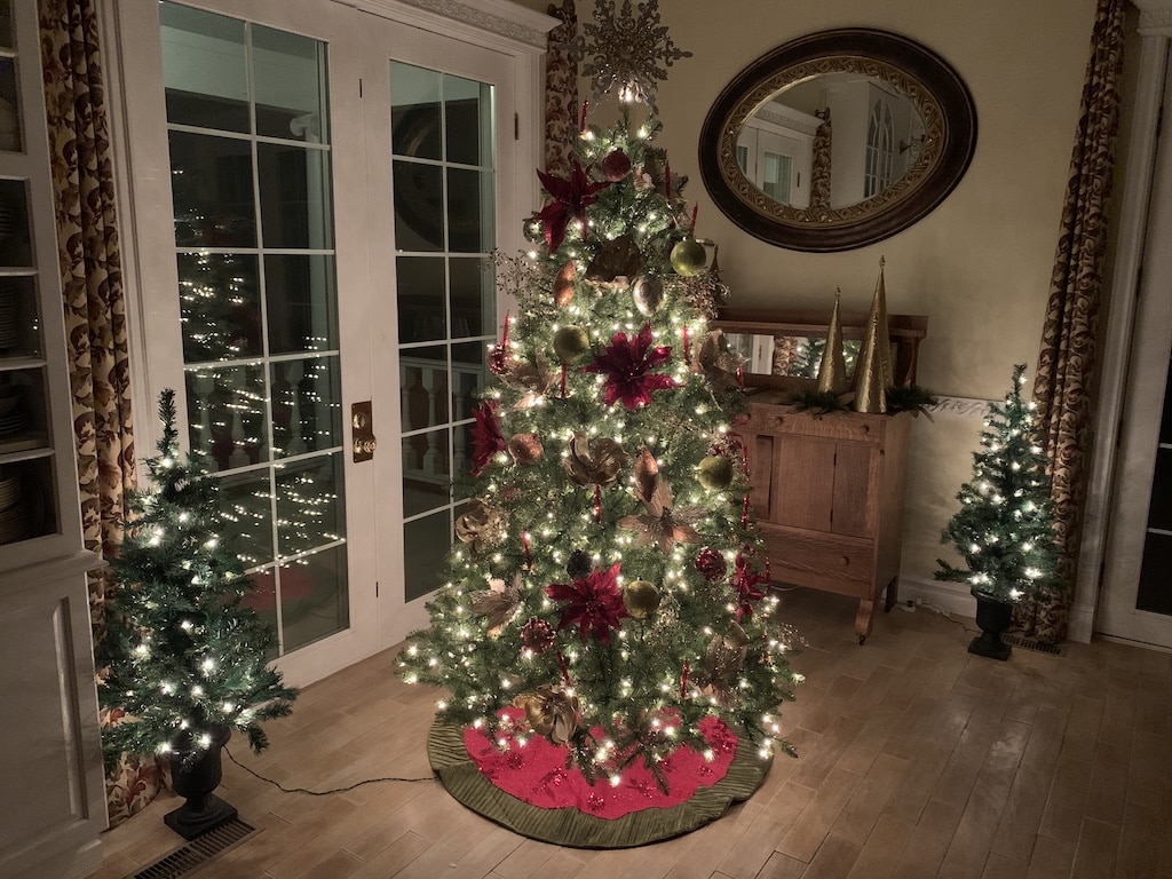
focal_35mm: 26
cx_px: 586
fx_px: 880
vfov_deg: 53.1
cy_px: 440
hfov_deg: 67.3
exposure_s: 1/30
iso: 800
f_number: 1.8
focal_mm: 4.25
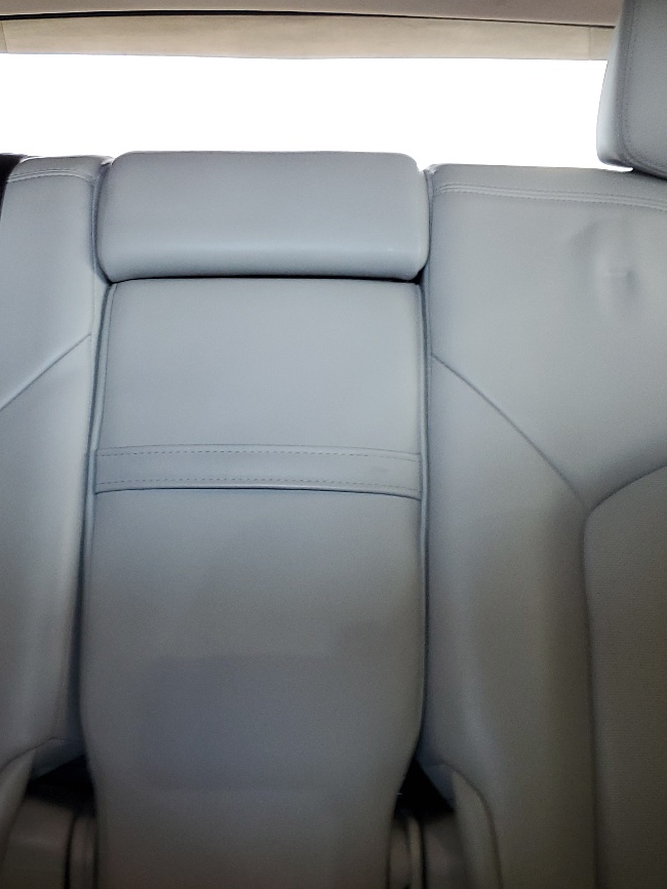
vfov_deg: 39.7
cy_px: 427
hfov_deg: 30.0
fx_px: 1233
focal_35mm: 48
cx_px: 224
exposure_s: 1/60.2
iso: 92
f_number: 1.5
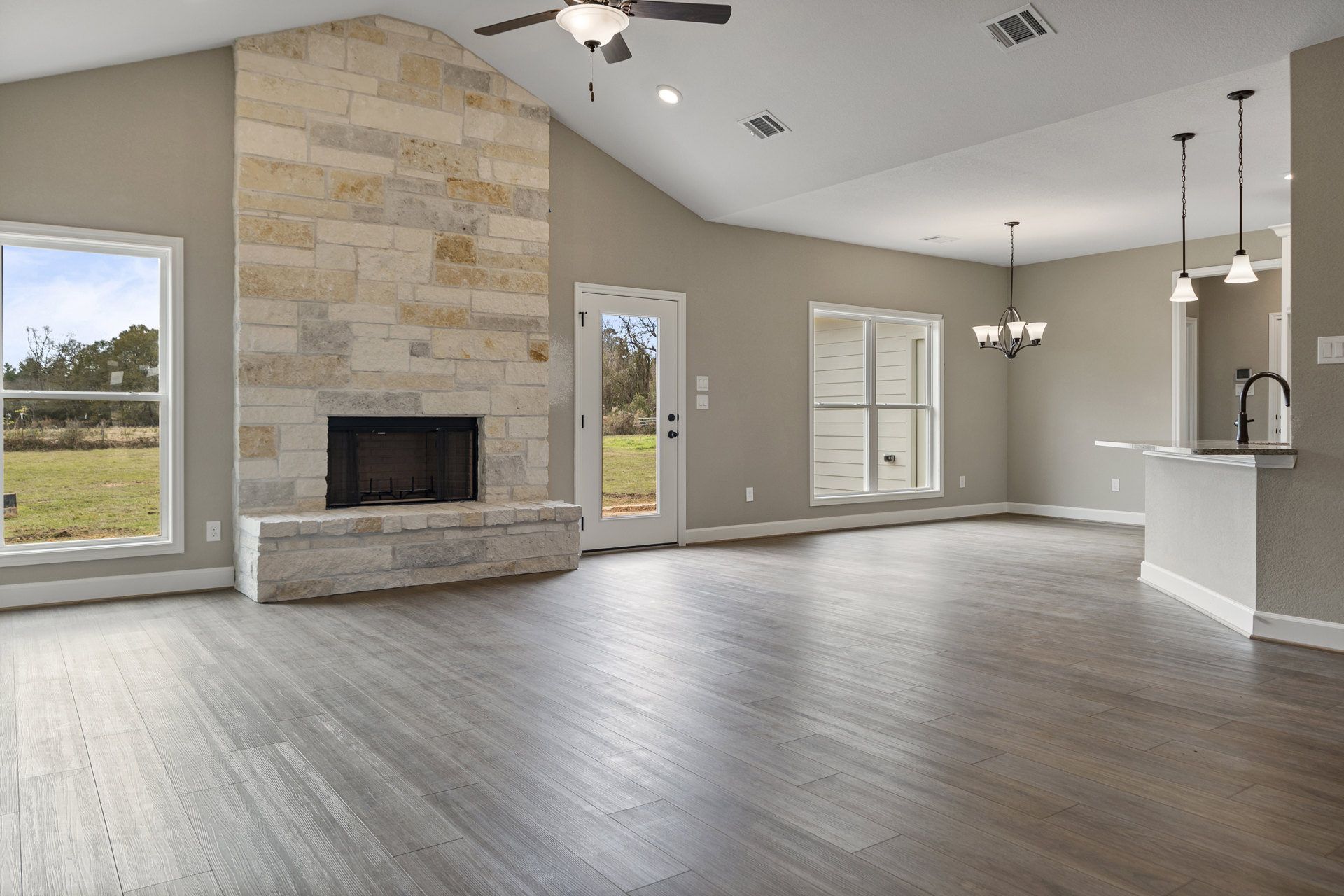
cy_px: 448
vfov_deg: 53.1
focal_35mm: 24
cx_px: 672
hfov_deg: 73.7
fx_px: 896
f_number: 3.2
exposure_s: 1/40
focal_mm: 16
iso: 100
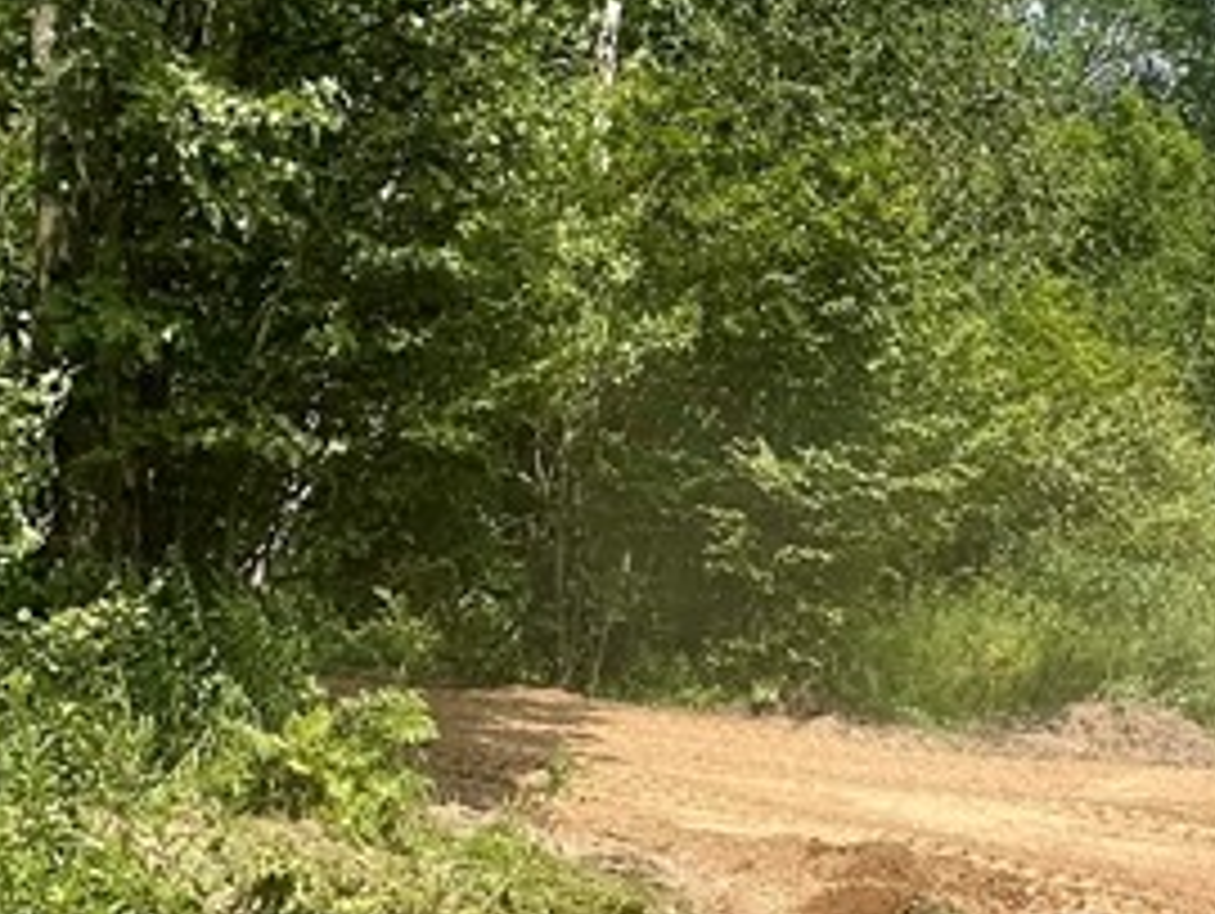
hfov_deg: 34.9
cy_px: 531
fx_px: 1862
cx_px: 986
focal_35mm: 53
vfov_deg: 27.5
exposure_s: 1/2020
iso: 50
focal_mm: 2.22
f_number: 2.2
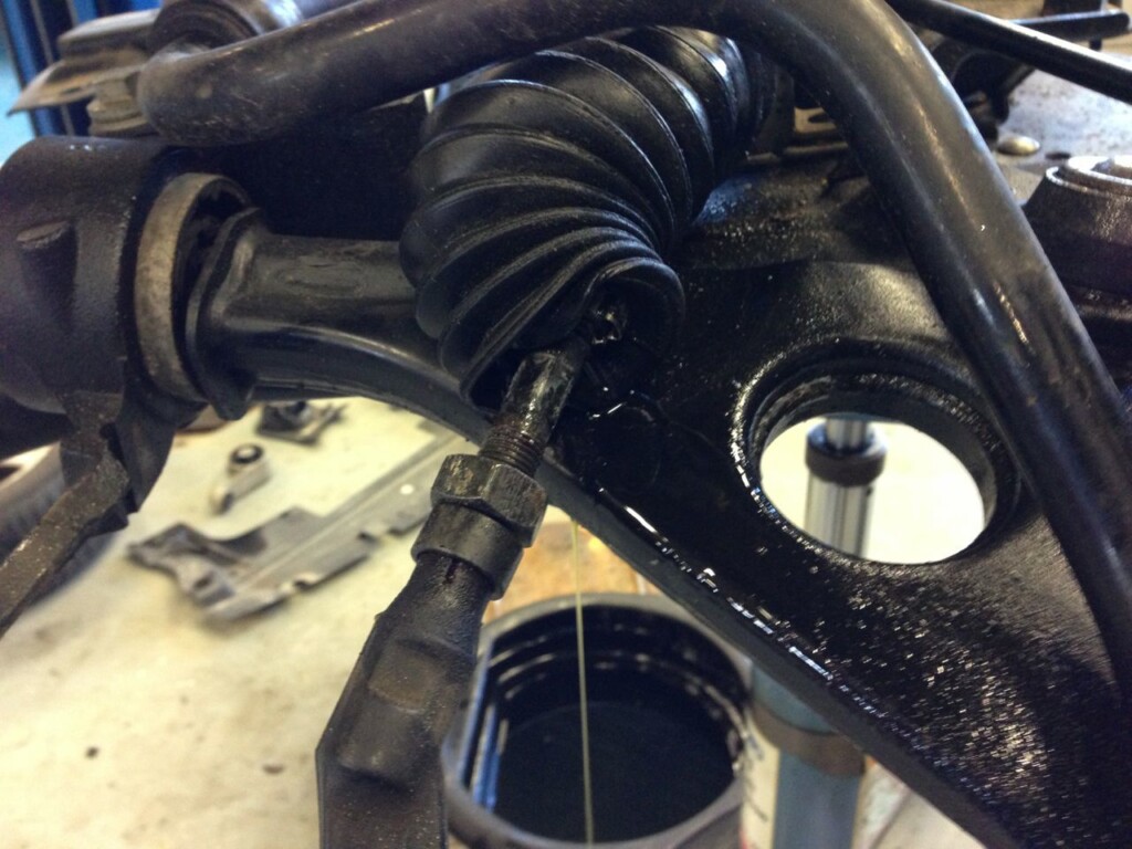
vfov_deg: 42.9
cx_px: 566
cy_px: 424
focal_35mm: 33
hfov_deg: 55.4
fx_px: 1079
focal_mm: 4.13
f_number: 2.4
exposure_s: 1/20
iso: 320
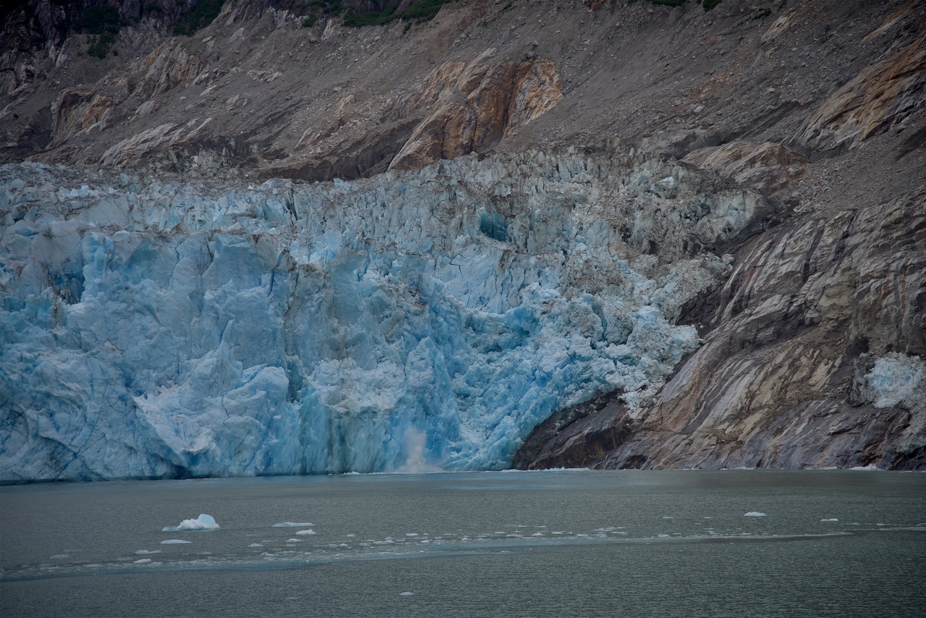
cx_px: 463
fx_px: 3087
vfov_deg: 11.4
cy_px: 309
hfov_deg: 17.1
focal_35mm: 120
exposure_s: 1/250
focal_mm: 120
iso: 100
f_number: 5
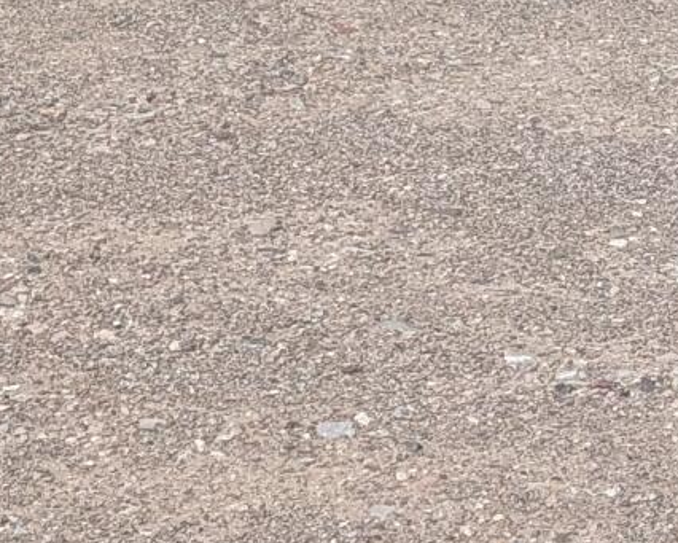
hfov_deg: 11.0
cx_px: 1203
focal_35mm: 165
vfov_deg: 9.3
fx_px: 3312
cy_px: -65
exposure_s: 1/1845
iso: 29
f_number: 1.68
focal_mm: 6.9
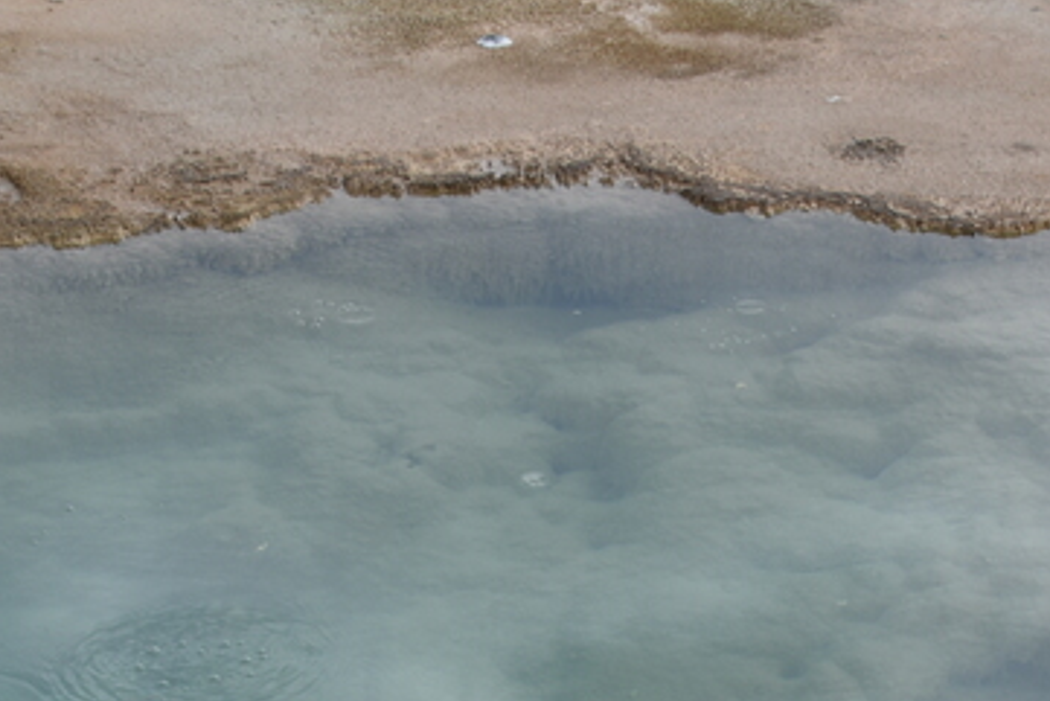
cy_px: 998
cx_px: 748
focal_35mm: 142
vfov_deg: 9.4
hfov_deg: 14.4
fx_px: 4143
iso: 100
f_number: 6.3
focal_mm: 40
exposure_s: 1/160
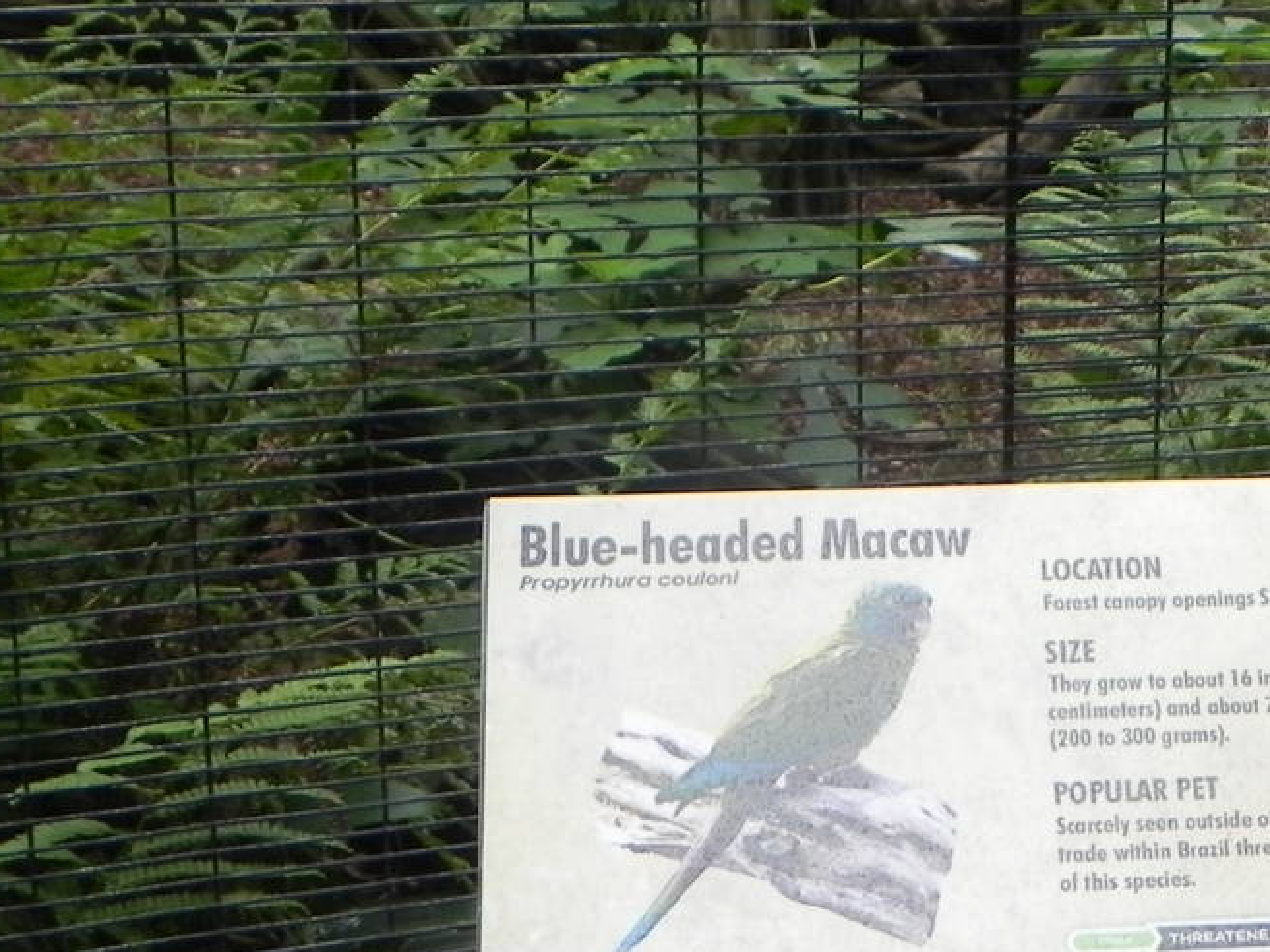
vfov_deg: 14.7
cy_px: 774
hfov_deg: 18.9
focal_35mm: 100
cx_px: 1402
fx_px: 3669
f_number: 4
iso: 160
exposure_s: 1/145
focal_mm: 7.3
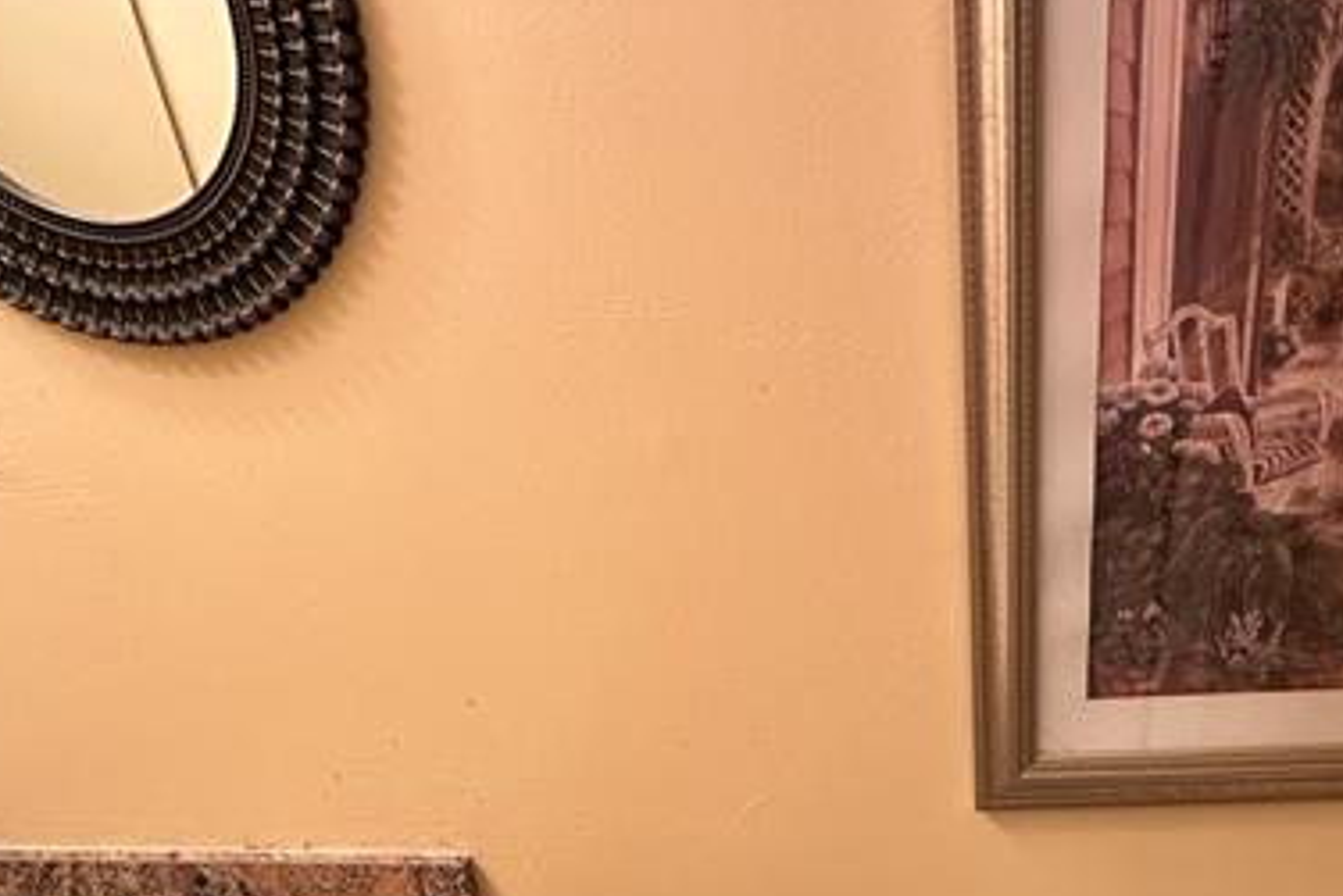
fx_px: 1157
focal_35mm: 31
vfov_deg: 35.9
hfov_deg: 57.8
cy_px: 992
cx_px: 975
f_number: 2.2
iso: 200
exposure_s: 1/60
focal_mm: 2.22
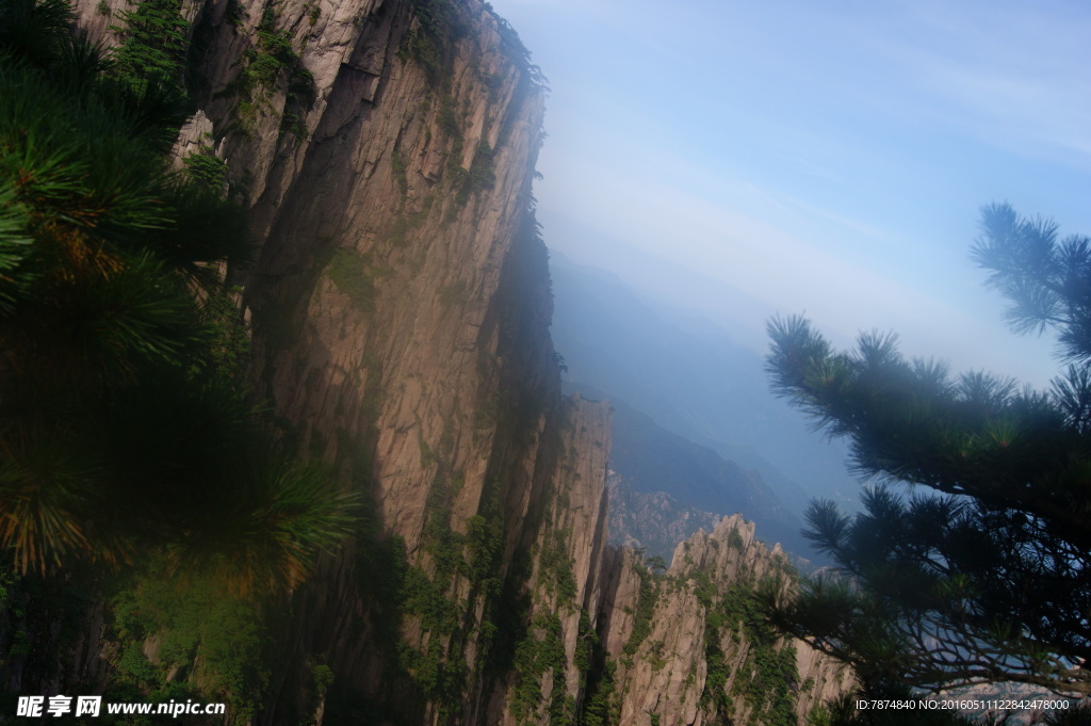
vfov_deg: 36.8
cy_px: 363
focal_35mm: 36
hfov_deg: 53.2
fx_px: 1090
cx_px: 546
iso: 100
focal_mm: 24
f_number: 10
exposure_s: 1/125
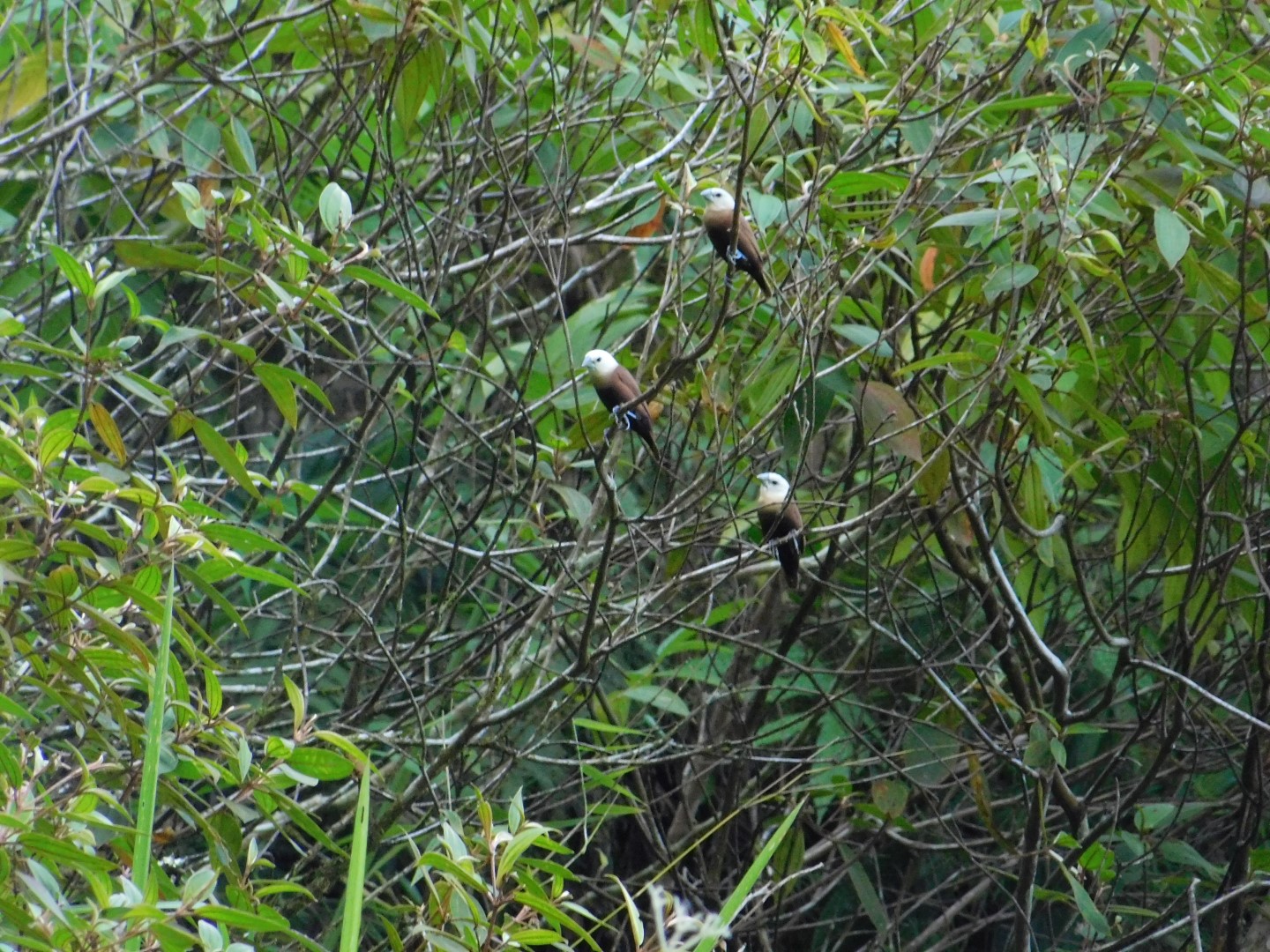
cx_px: 635
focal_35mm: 686
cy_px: 476
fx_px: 25168
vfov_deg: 2.2
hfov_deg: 2.9
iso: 800
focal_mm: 121.8
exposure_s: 1/100
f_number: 6.2
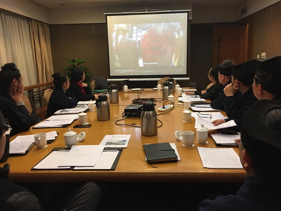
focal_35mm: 29
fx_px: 235
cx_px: 140
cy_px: 106
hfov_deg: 61.7
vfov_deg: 48.2
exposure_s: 1/33
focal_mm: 4.15
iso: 200
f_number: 2.2
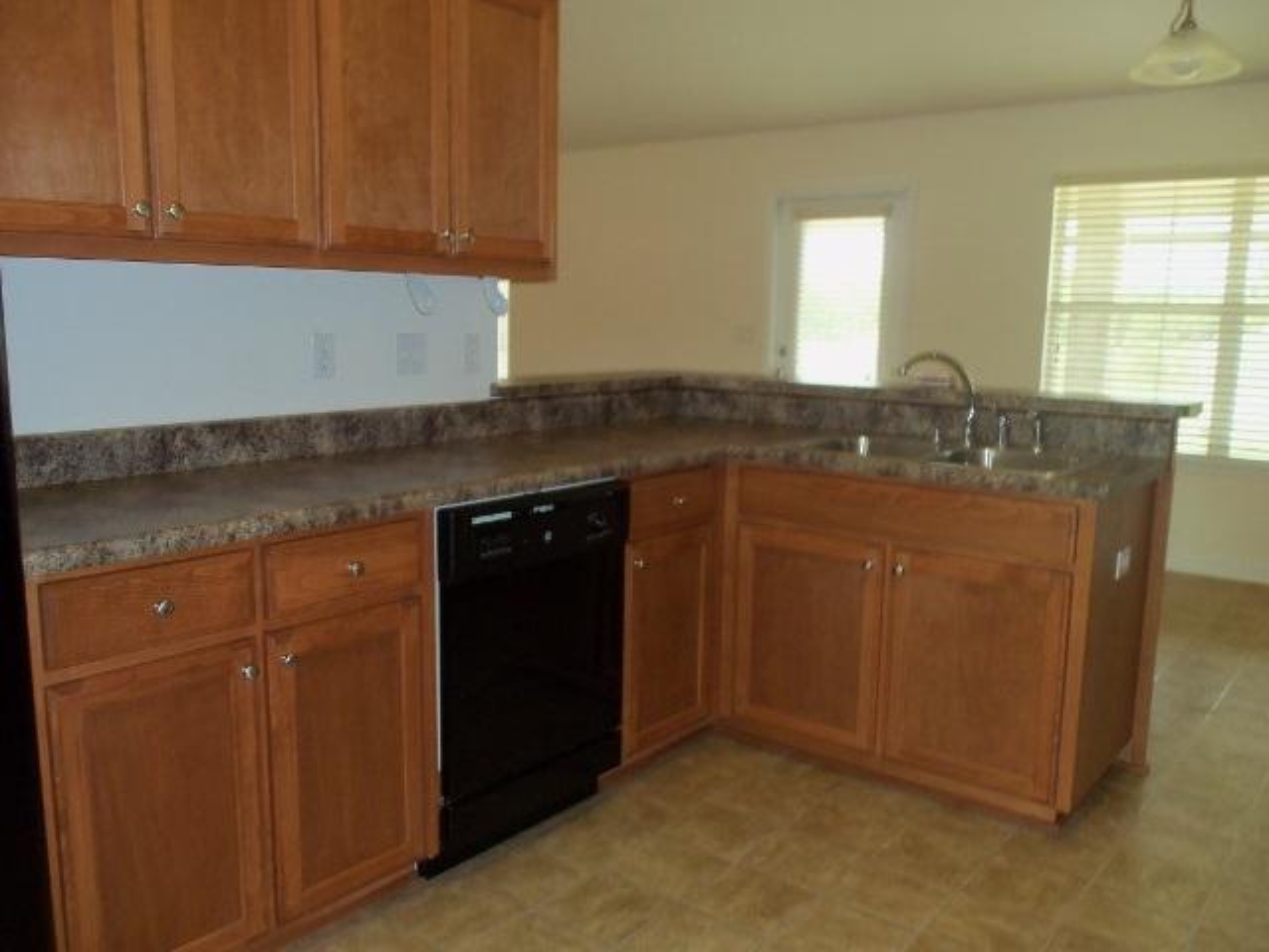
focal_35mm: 29
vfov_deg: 48.2
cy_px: 476
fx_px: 1063
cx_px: 634
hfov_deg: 61.7
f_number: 3.4
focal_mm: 5.2
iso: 100
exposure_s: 1/30
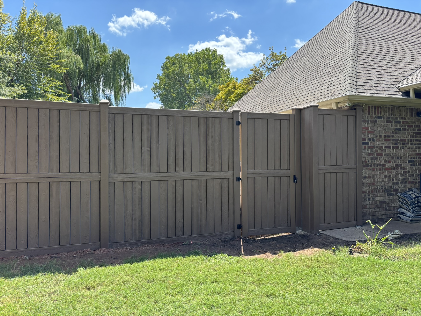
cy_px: 158
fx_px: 316
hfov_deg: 67.3
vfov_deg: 53.1
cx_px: 210
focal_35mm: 26
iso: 50
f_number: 1.6
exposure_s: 1/988
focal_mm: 5.96
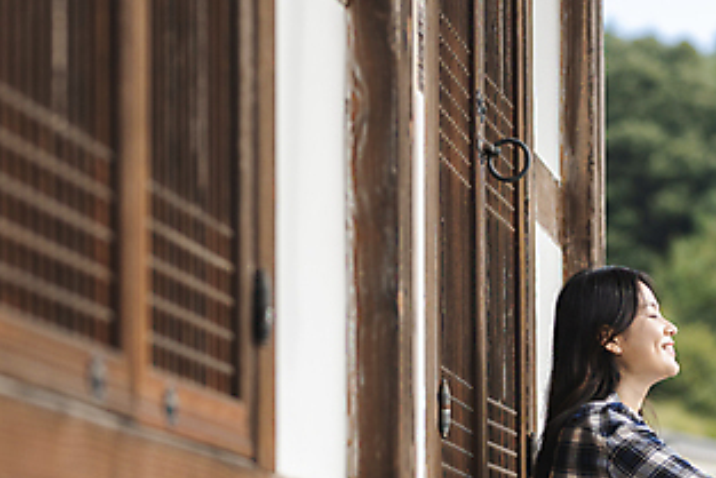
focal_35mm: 163
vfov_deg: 8.4
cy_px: 393
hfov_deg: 12.6
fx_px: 3243
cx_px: 412
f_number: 2.2
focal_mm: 85
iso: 200
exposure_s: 1/1000
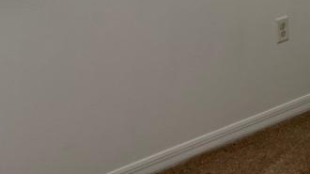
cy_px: -108
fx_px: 723
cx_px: 421
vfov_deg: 12.8
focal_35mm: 88
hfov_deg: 21.5
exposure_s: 1/60
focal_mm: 5.96
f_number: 1.6
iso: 160
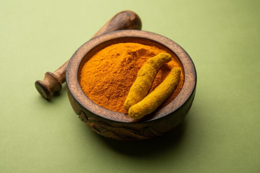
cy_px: 86
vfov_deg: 22.6
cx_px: 130
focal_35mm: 60
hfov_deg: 33.4
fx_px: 433
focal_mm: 60
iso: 100
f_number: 8
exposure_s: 1/125
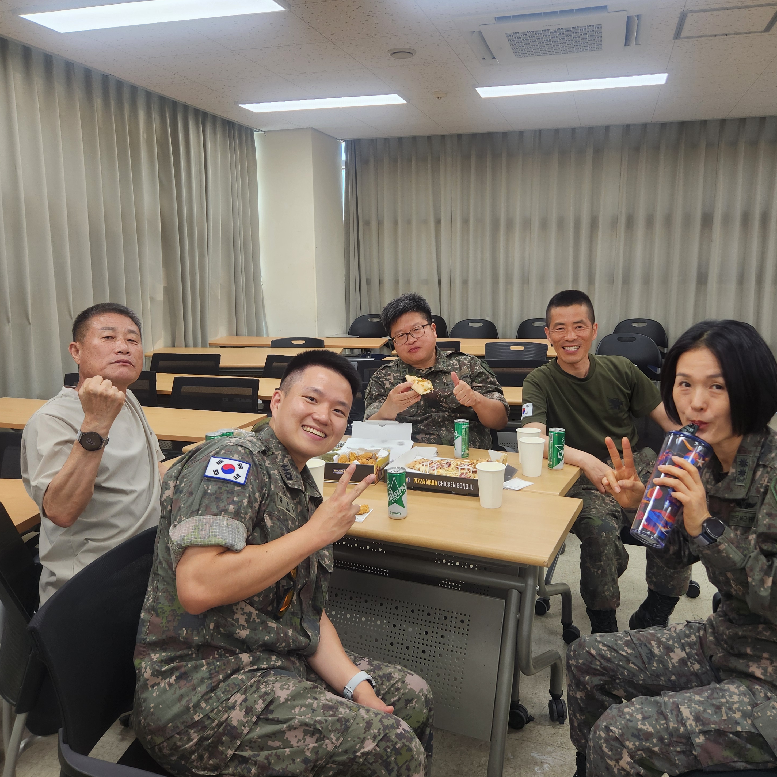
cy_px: 382
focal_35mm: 28
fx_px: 711
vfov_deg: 57.3
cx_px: 412
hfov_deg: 57.3
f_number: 1.8
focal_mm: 5.4
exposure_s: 1/120
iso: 80
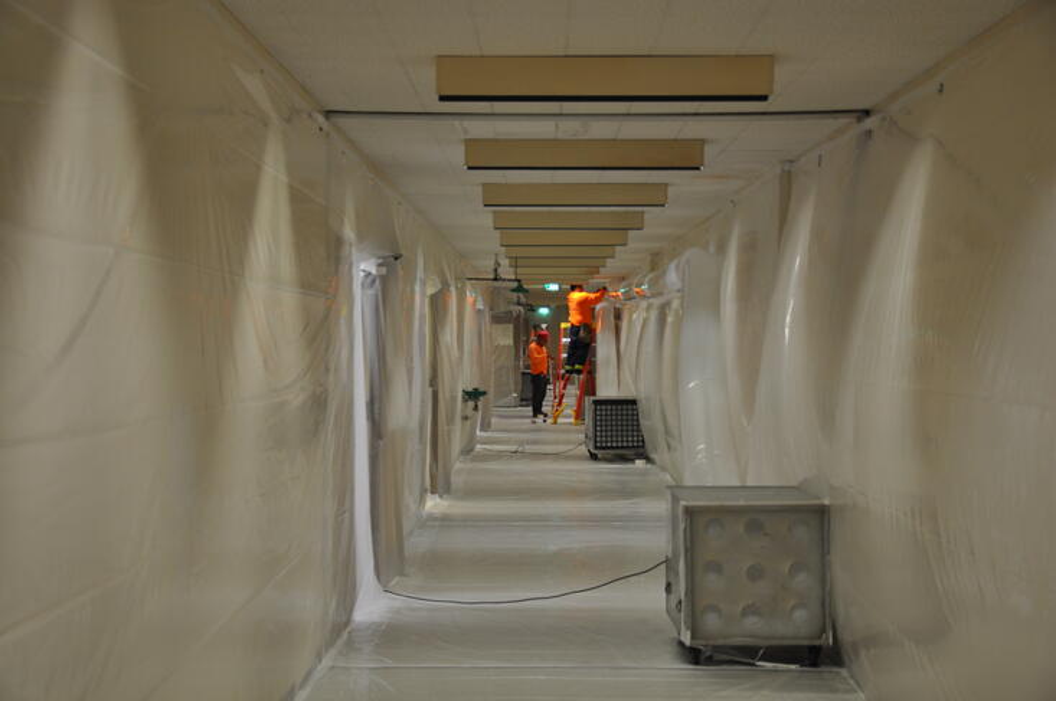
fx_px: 1758
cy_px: 350
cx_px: 528
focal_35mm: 60
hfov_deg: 33.4
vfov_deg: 22.6
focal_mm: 40
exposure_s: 1/25
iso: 400
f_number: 4.8
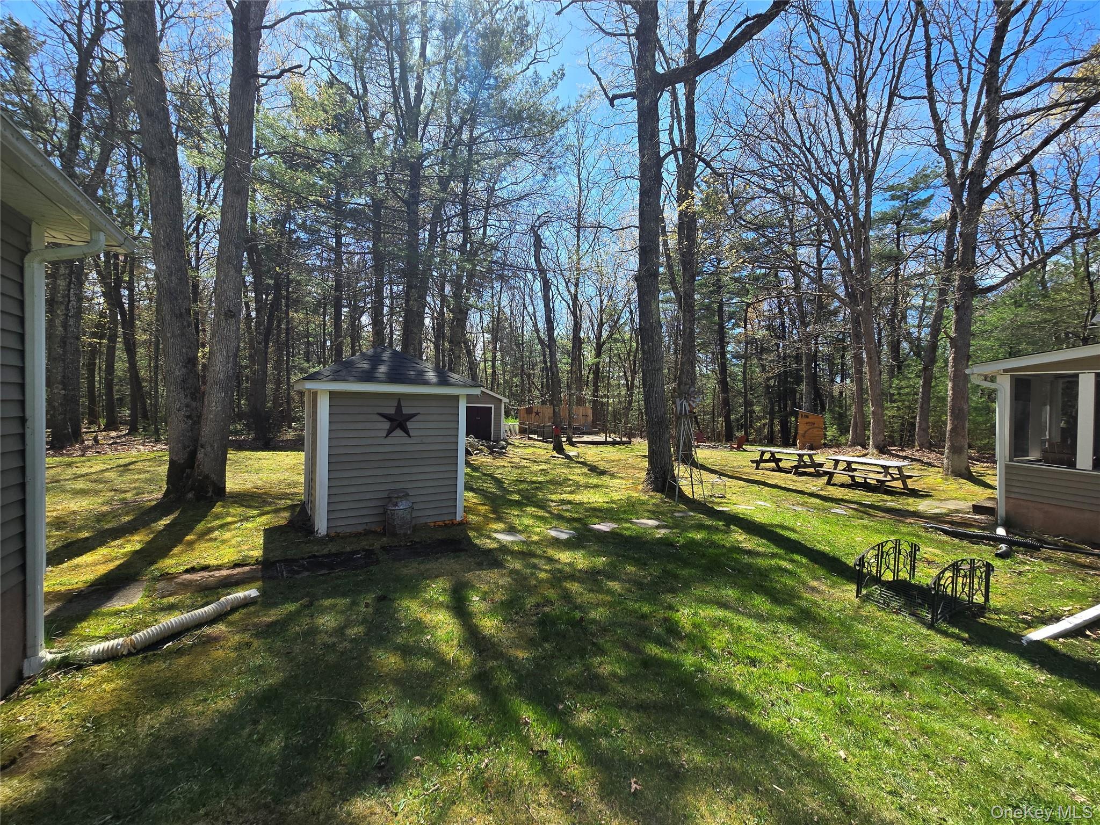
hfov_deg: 106.2
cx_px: 550
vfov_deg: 89.9
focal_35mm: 13
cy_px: 412
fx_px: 413
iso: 50
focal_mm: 2.2
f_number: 2.2
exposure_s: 1/786
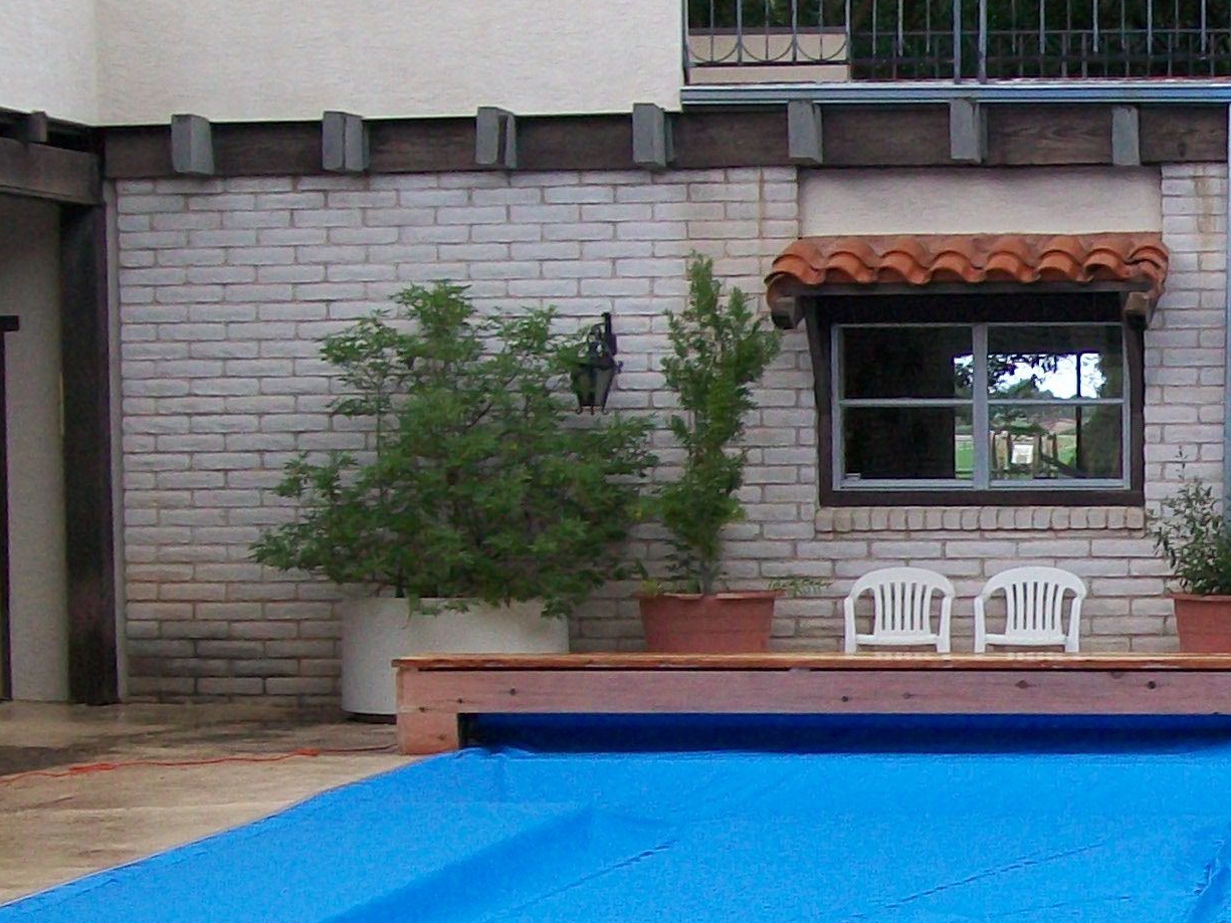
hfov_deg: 18.8
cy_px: 830
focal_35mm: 102
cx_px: 1195
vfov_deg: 14.4
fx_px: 3628
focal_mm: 6
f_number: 2.7
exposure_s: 1/60
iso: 64
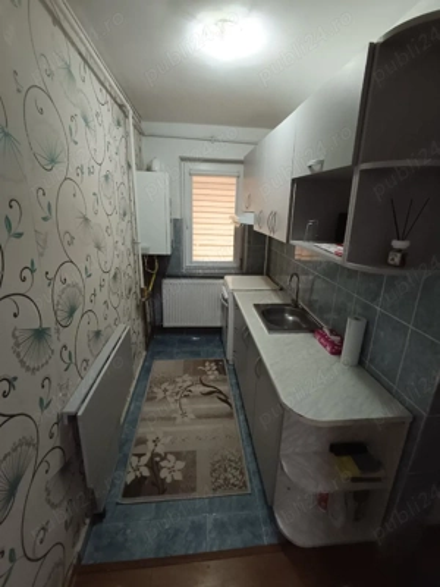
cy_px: 294
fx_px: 254
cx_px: 220
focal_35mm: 15
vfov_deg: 98.2
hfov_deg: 81.7
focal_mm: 1.65
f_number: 2.2
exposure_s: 1/33.3
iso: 454
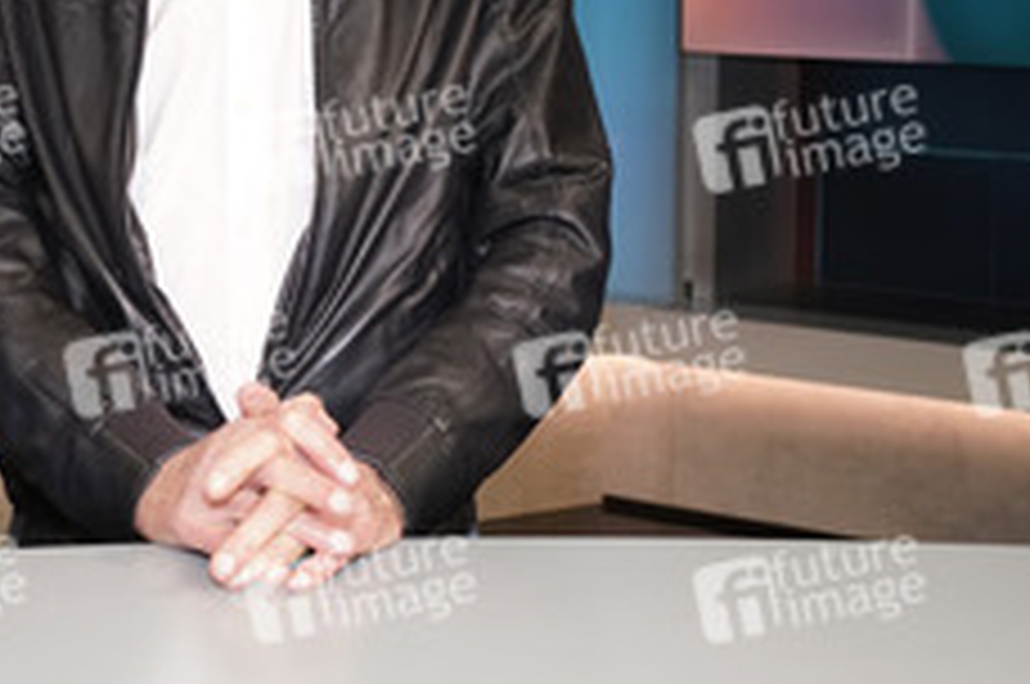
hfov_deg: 30.4
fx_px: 1857
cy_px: 27
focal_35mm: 65
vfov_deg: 20.3
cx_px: 241
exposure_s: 1/160
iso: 2000
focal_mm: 33
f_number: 5
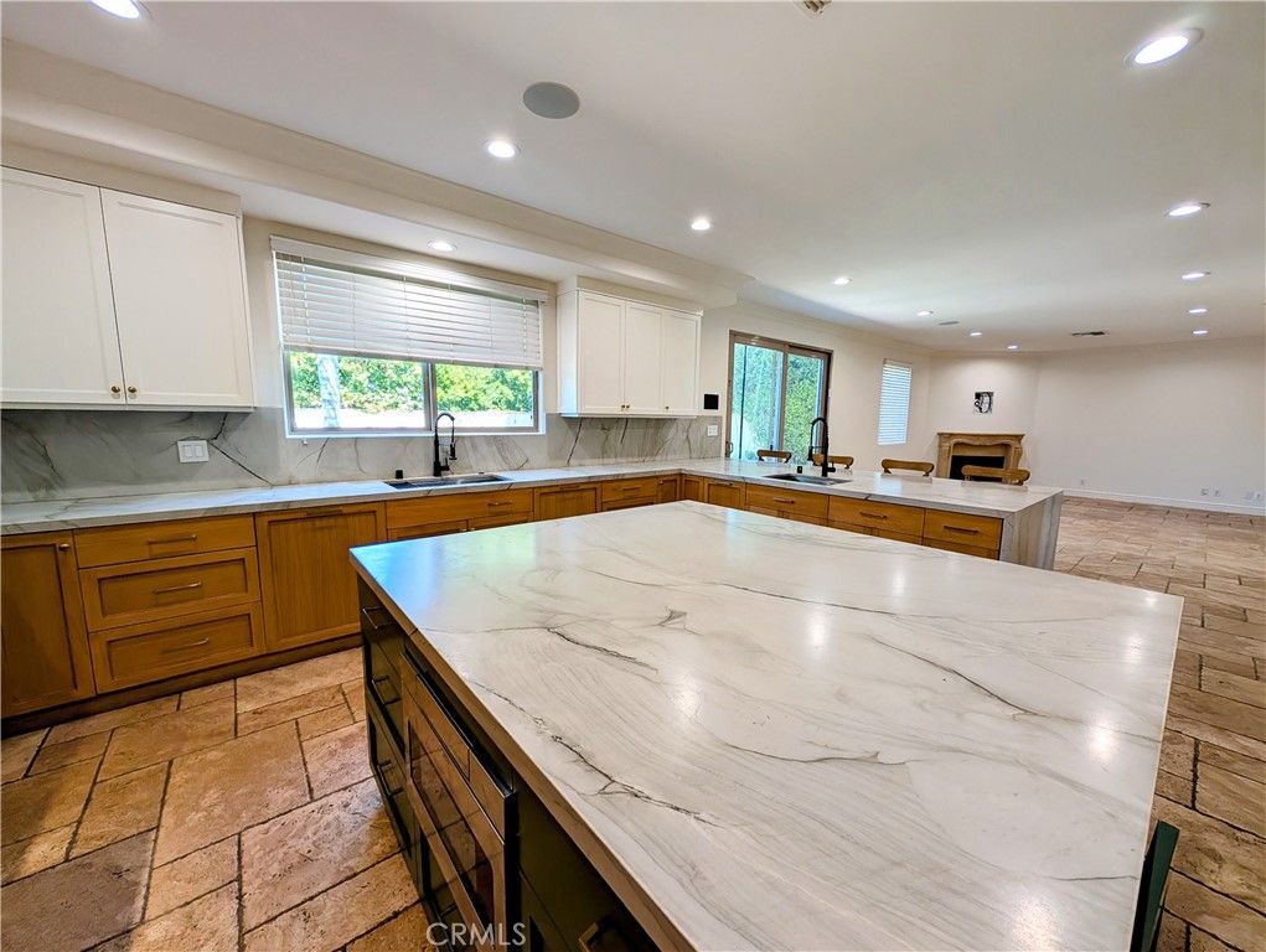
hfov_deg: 110.5
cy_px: 476
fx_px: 439
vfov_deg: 94.6
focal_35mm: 12
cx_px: 633
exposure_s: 1/135
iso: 53
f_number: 1.7
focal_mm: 2.02
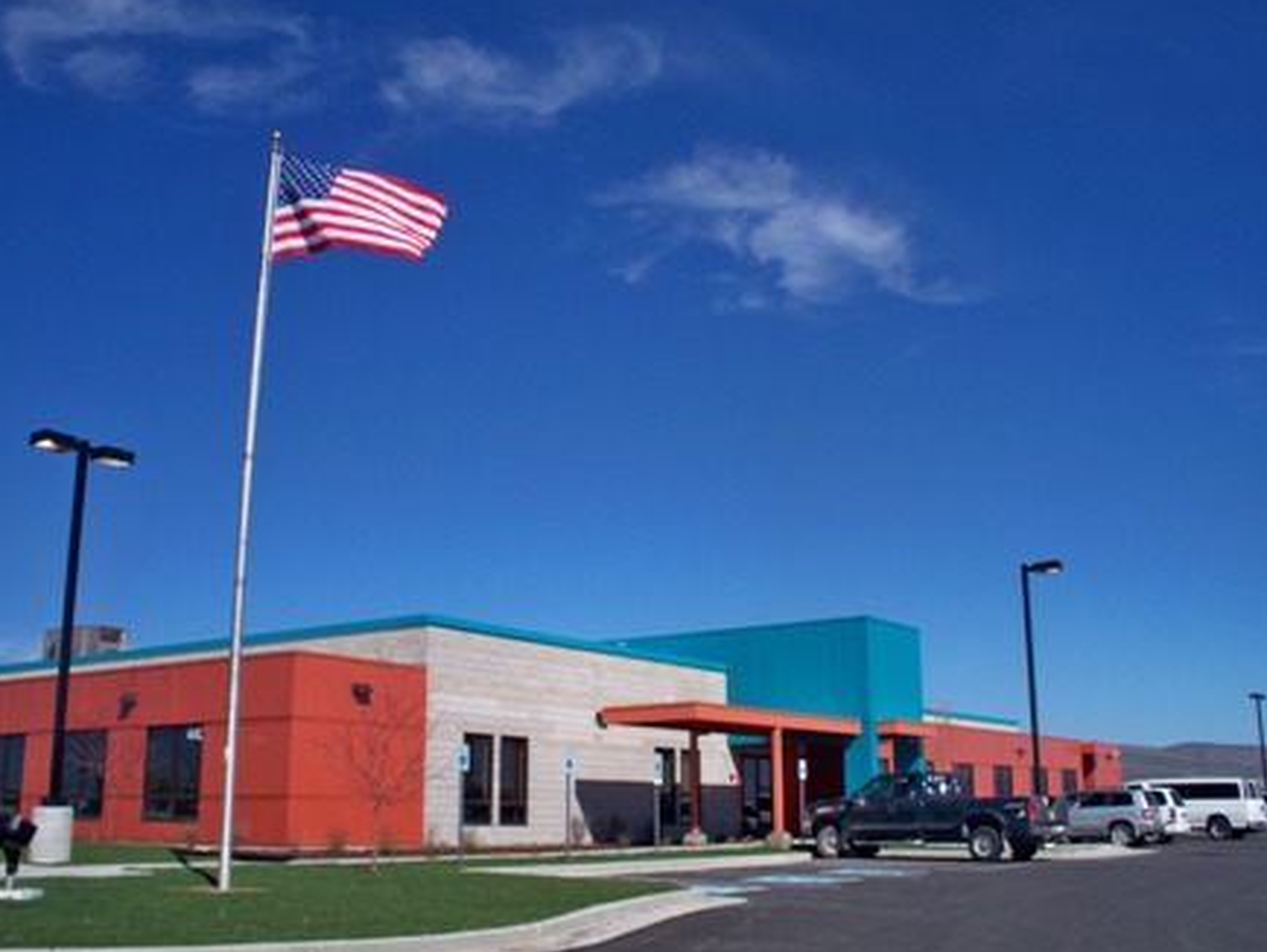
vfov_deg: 39.7
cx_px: 629
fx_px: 1318
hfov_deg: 51.3
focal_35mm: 36
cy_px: 477
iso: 80
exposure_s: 1/800
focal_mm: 7.54
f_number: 4.8
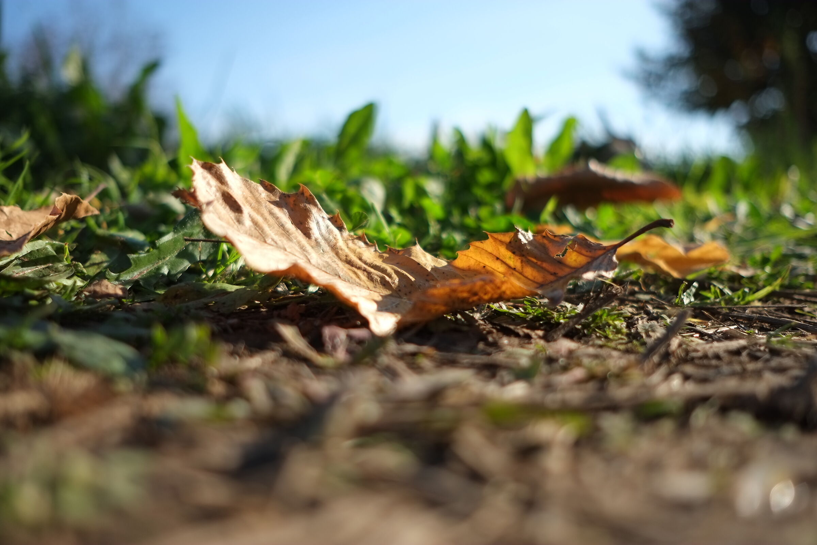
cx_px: 408
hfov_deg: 54.4
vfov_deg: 37.9
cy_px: 272
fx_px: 794
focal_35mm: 35
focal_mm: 23
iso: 200
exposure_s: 1/3300
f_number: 2
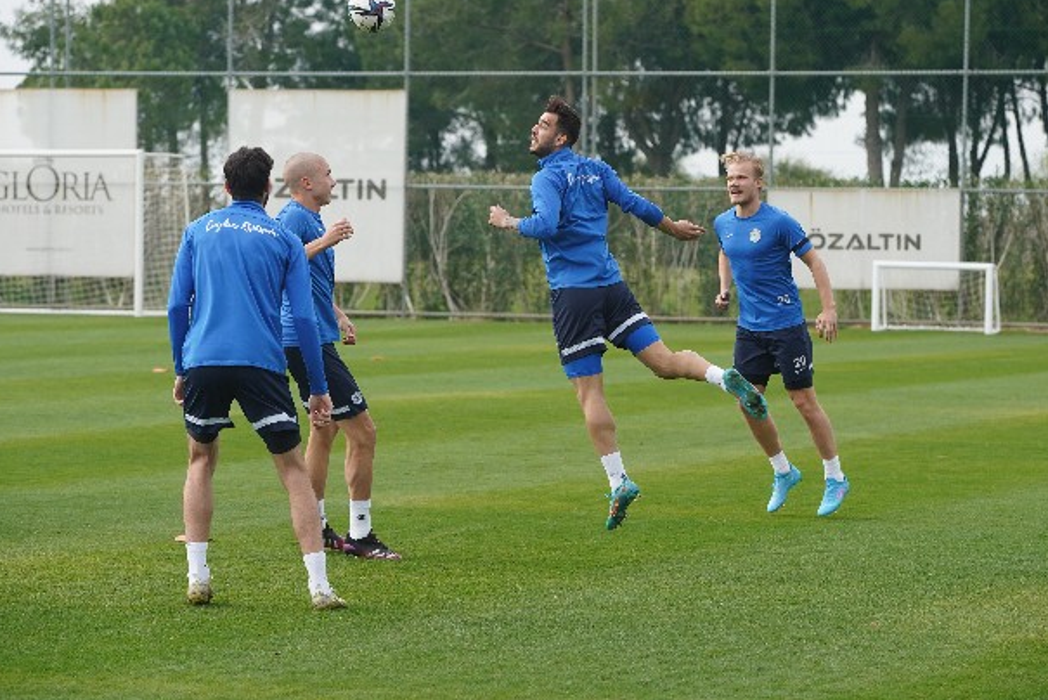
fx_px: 4514
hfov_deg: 13.2
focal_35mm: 155
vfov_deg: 8.9
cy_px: 316
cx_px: 565
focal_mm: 140
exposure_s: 1/1600
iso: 1000
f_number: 5.6
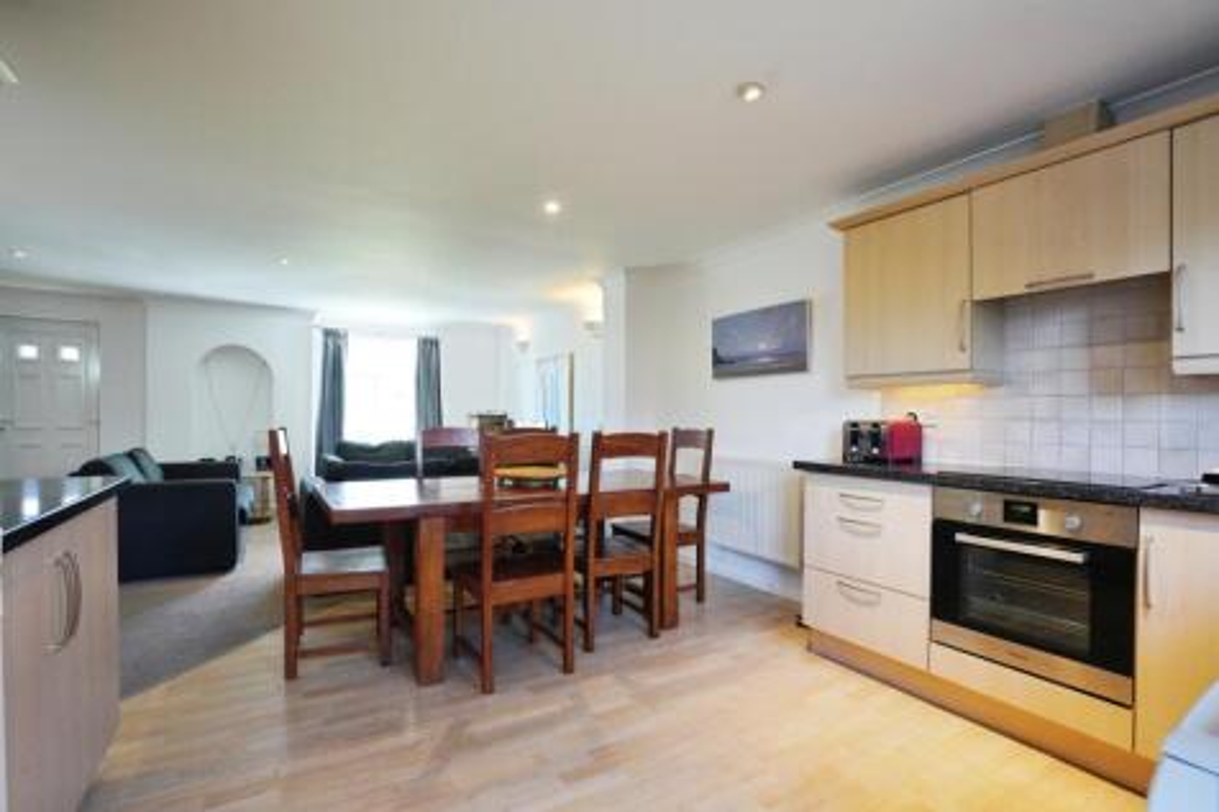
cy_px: 406
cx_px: 610
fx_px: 542
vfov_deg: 73.7
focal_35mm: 16
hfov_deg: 96.8
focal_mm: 16
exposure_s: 1/50
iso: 2000
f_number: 8
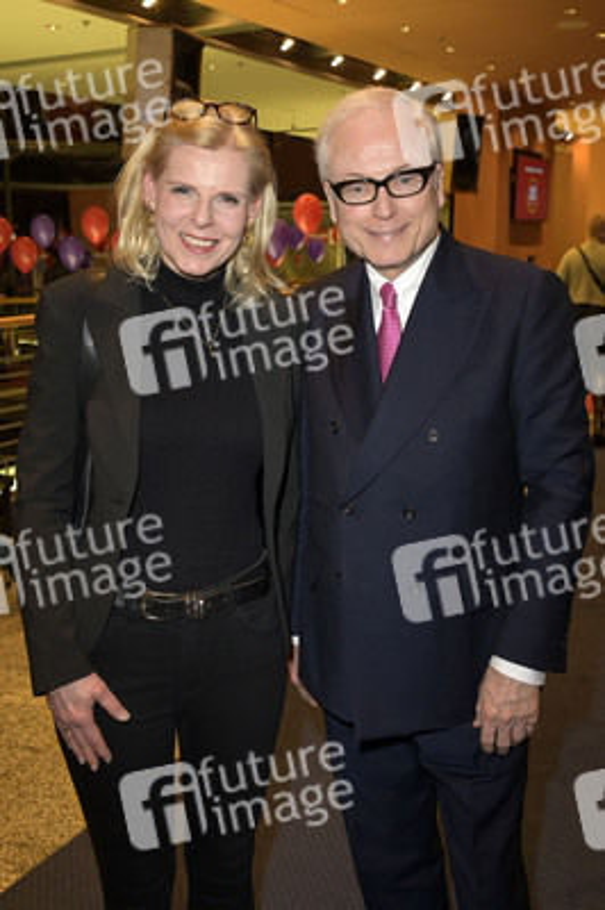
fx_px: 783
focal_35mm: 31
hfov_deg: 42.3
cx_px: 302
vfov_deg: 60.3
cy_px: 455
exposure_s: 1/80
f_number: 5.6
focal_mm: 31
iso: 2000
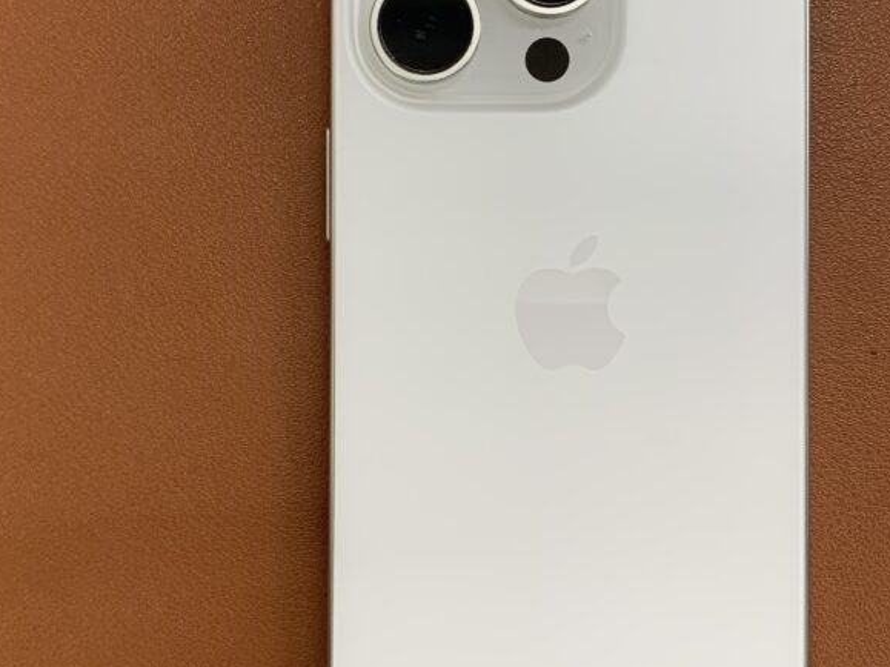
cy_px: 341
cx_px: 432
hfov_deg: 41.2
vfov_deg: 31.5
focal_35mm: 46
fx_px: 1182
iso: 80
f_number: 1.8
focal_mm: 4.25
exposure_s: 1/121
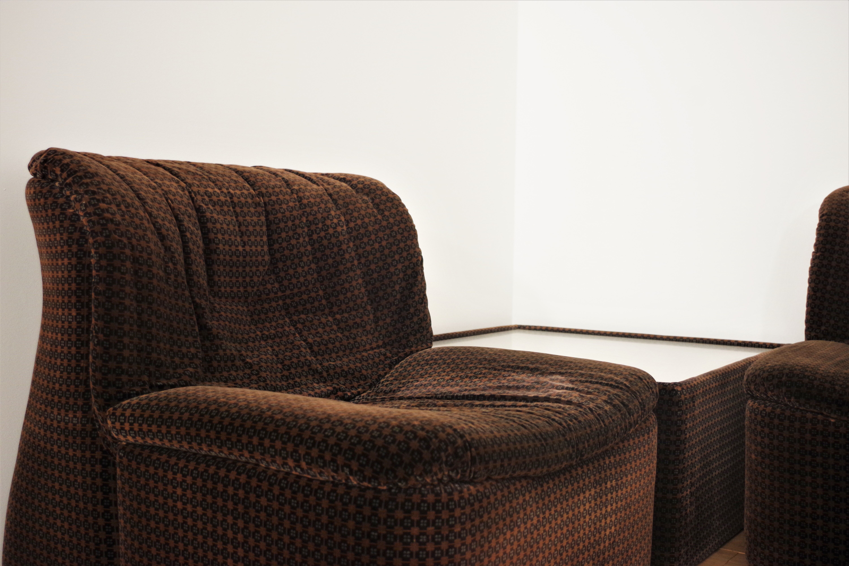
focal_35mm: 42
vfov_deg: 31.9
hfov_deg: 46.4
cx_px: 424
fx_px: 990
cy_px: 283
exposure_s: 1/60
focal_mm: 28.13
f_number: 4
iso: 800
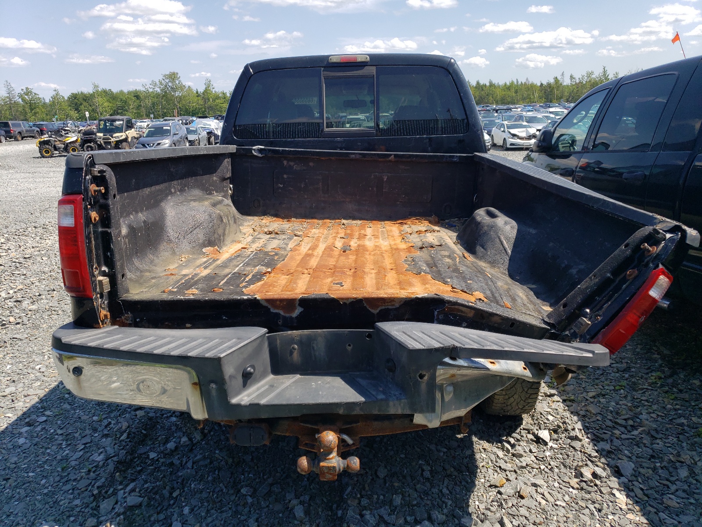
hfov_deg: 67.3
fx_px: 527
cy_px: 264
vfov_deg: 53.1
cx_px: 351
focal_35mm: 26
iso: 50
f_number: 1.5
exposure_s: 1/2500
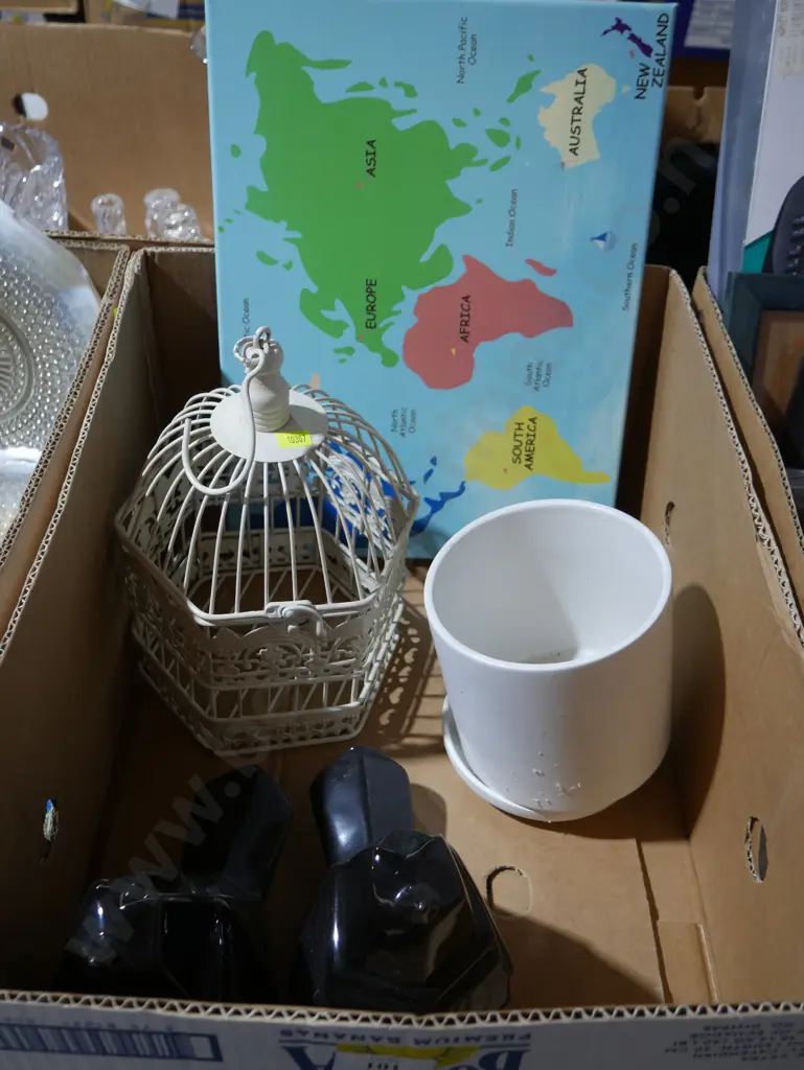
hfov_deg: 44.2
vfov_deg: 56.8
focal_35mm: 32
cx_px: 402
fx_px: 990
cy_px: 535
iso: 500
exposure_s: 1/60
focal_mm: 16
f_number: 3.6
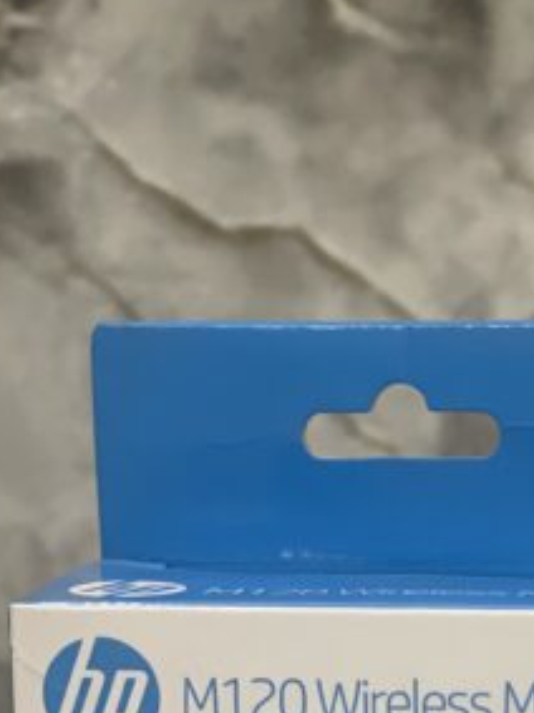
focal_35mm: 147
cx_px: 720
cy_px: 819
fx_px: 3026
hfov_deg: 9.9
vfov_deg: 13.1
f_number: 2
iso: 125
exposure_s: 1/100
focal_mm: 6
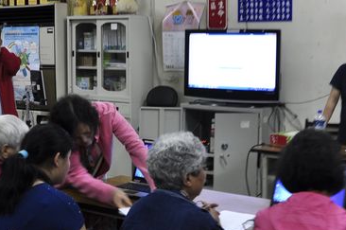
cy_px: 85
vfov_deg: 22.9
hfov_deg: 33.9
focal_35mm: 59
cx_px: 209
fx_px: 566
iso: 200
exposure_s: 1/8
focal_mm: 18
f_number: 5.6
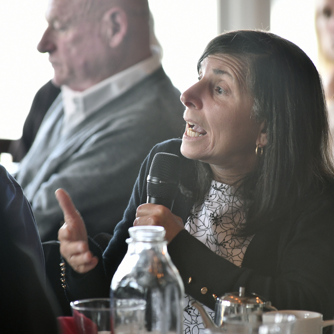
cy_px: 167
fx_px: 2795
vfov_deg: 6.8
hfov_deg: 6.8
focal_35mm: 256
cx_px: 204
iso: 1250
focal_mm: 200
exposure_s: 1/125
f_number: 6.3
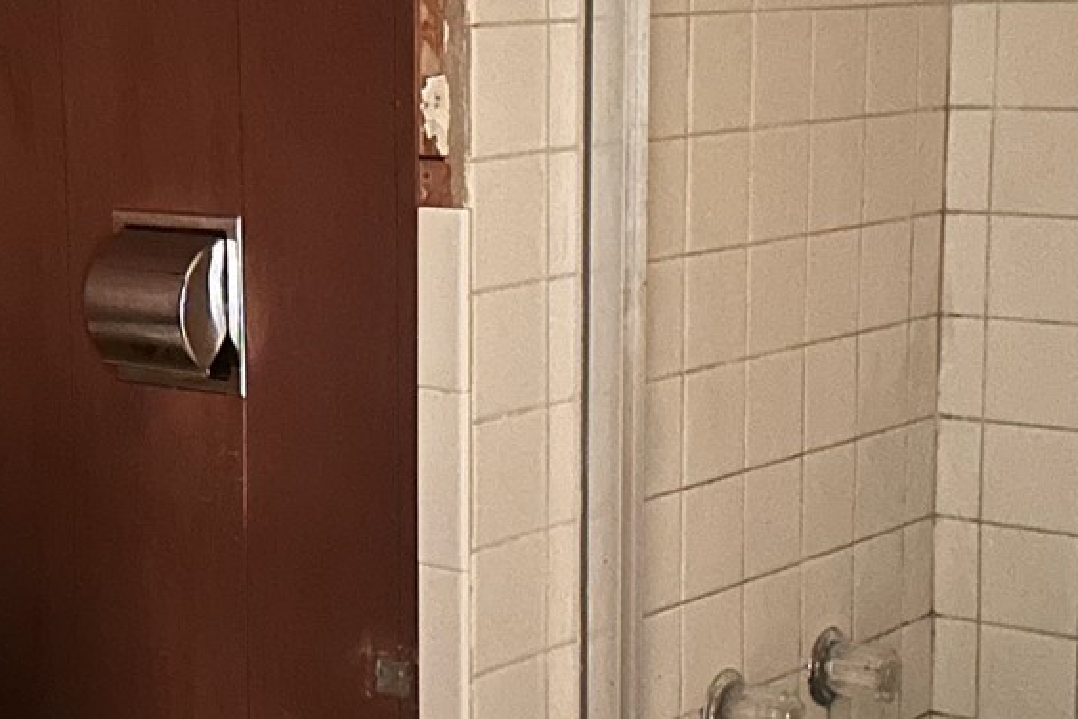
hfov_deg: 23.6
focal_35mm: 85
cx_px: 235
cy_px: 369
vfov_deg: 16.1
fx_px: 2545
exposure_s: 1/5
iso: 2000
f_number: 1.78
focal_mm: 6.86
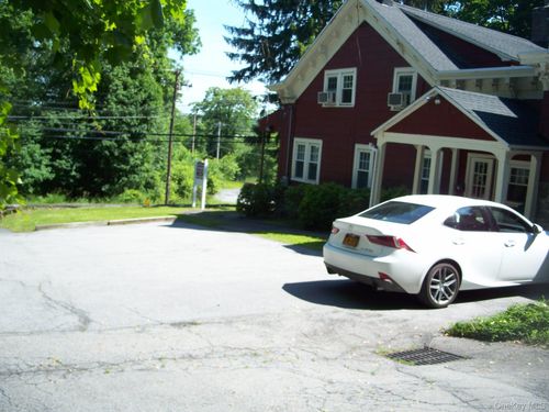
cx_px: 274
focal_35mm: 37
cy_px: 206
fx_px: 587
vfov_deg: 38.7
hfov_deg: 50.1
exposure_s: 1/400
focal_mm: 7.8
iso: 64
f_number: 2.8
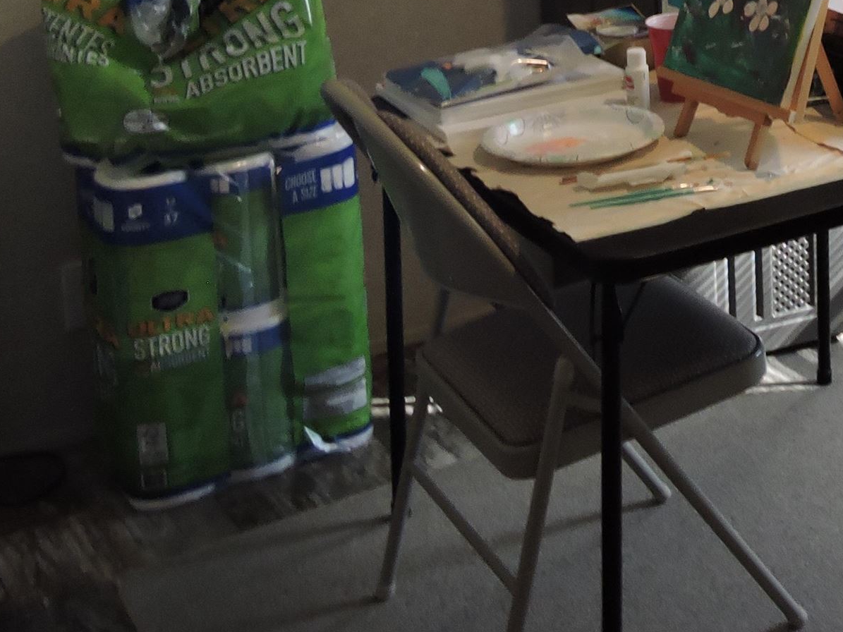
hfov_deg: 24.4
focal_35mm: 72
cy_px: -169
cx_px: 1029
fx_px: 1753
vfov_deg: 19.1
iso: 250
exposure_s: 1/30
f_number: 3.5
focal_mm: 5
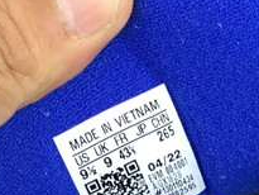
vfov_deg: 10.9
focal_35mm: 136
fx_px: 1018
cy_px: 172
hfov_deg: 14.5
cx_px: 171
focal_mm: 3.3
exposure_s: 1/100
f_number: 2.4
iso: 32
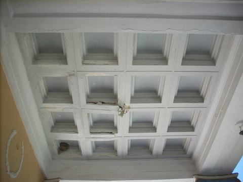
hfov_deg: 50.1
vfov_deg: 38.7
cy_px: 91
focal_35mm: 37
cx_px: 122
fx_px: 260
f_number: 2.8
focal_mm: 6.2
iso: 64
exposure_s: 1/201
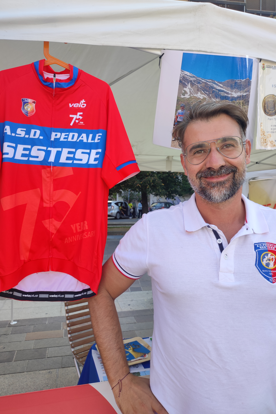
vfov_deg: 69.4
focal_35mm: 26
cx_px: 142
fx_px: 299
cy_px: 207
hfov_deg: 49.6
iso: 50
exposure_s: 1/172
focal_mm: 4.7
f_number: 1.79
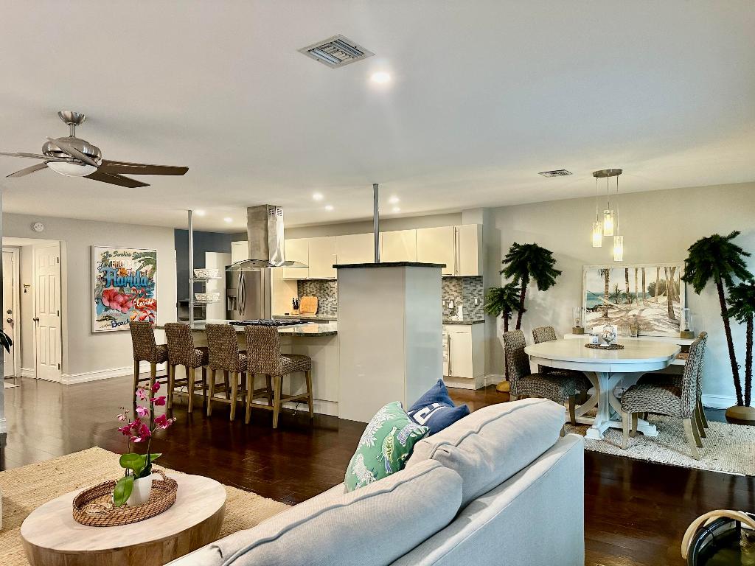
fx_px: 523
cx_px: 378
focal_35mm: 24
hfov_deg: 71.6
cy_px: 283
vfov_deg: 56.8
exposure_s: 1/60
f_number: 1.78
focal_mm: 6.86
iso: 200
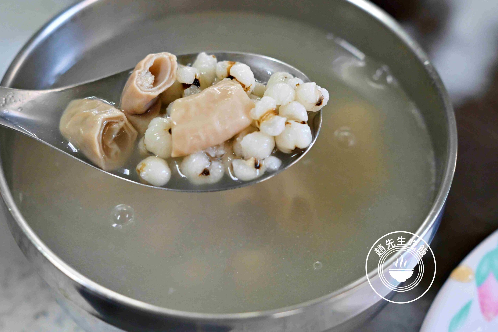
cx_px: 242
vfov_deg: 16.6
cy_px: 158
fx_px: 1134
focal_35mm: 82
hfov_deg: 24.8
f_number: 3.2
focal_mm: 50
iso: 800
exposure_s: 1/160
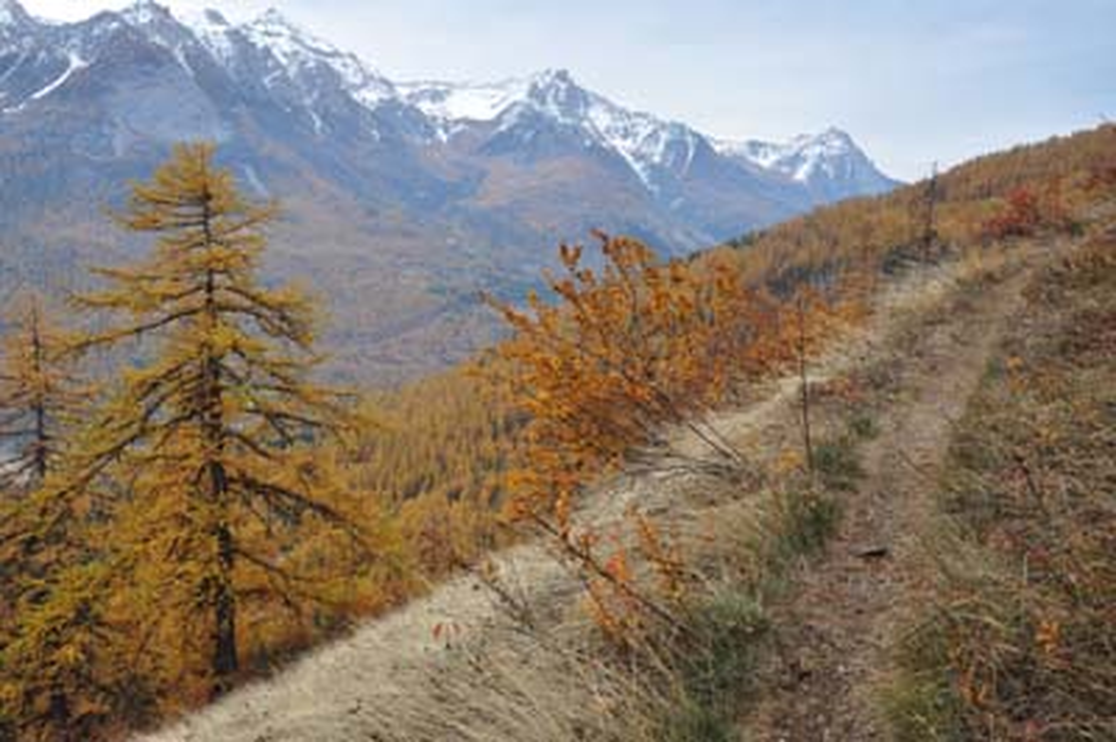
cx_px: 558
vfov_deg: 36.8
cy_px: 371
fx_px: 1115
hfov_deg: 53.2
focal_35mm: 36
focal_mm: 24
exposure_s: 1/100
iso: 640
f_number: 11
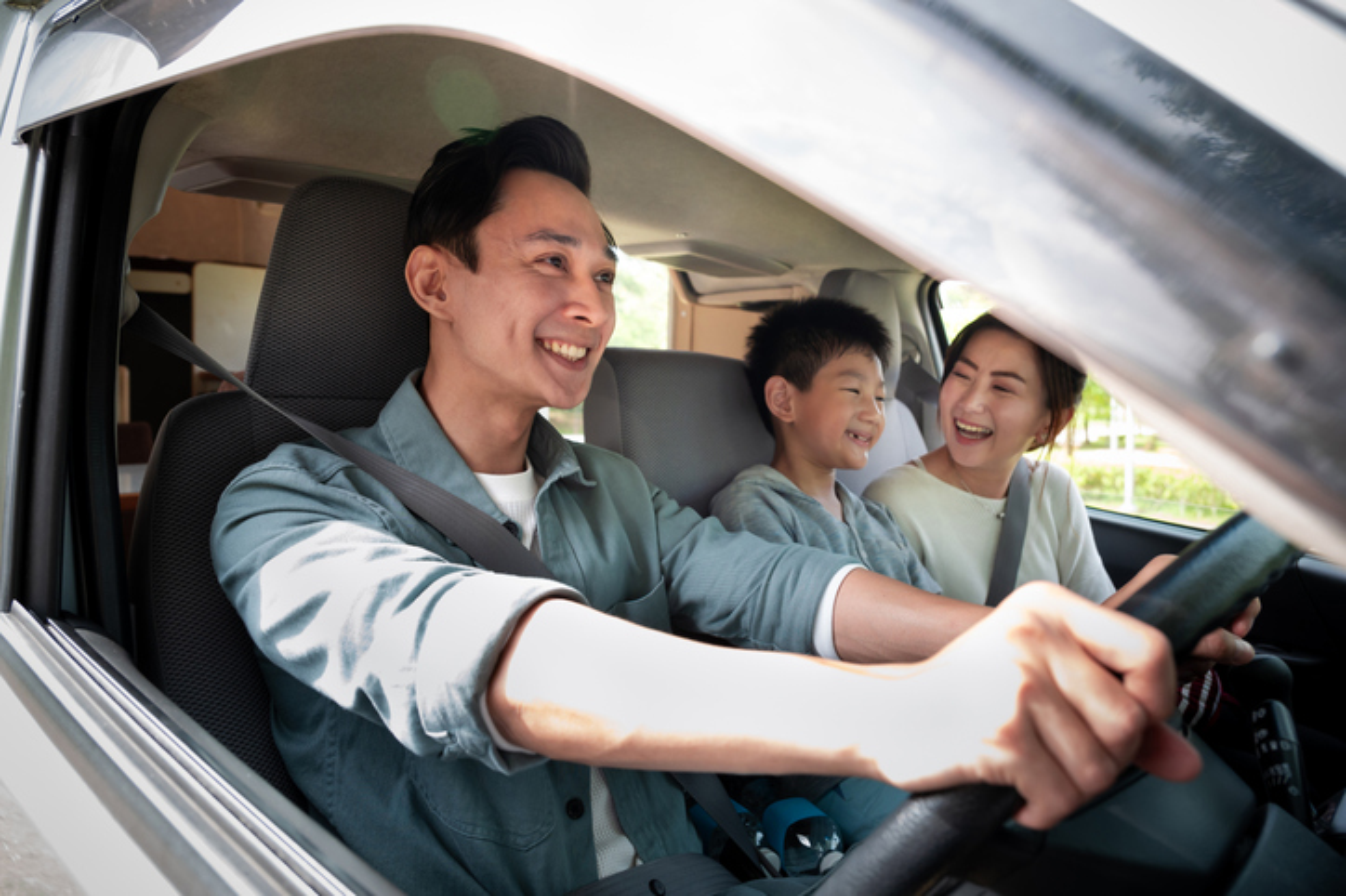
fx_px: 972
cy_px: 448
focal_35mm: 26
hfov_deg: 69.4
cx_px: 673
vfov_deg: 49.5
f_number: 5
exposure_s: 1/320
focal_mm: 26
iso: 1000
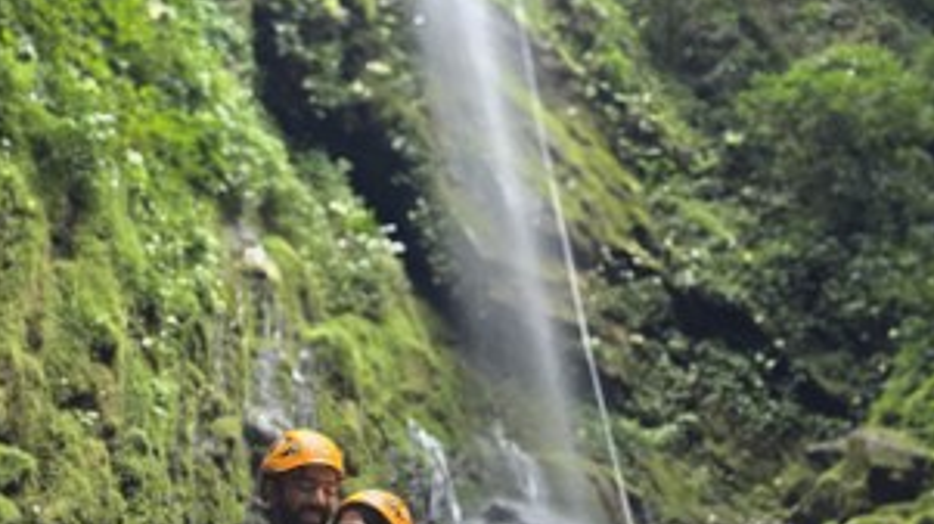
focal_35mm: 40
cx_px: 403
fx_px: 990
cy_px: 319
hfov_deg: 50.4
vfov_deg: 29.6
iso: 200
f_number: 1.7
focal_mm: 6.3
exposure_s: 1/120
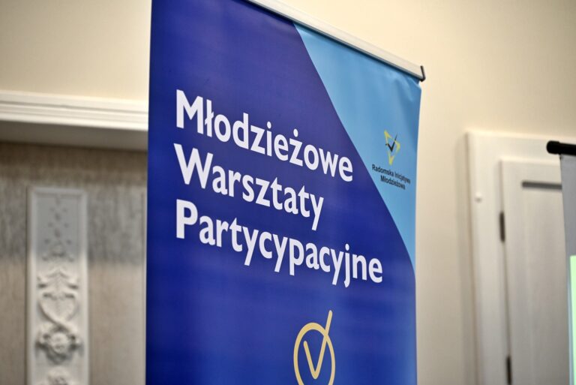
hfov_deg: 21.4
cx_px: 288
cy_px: 192
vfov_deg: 14.4
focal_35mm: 95
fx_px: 1521
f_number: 4
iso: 1100
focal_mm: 95
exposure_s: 1/125
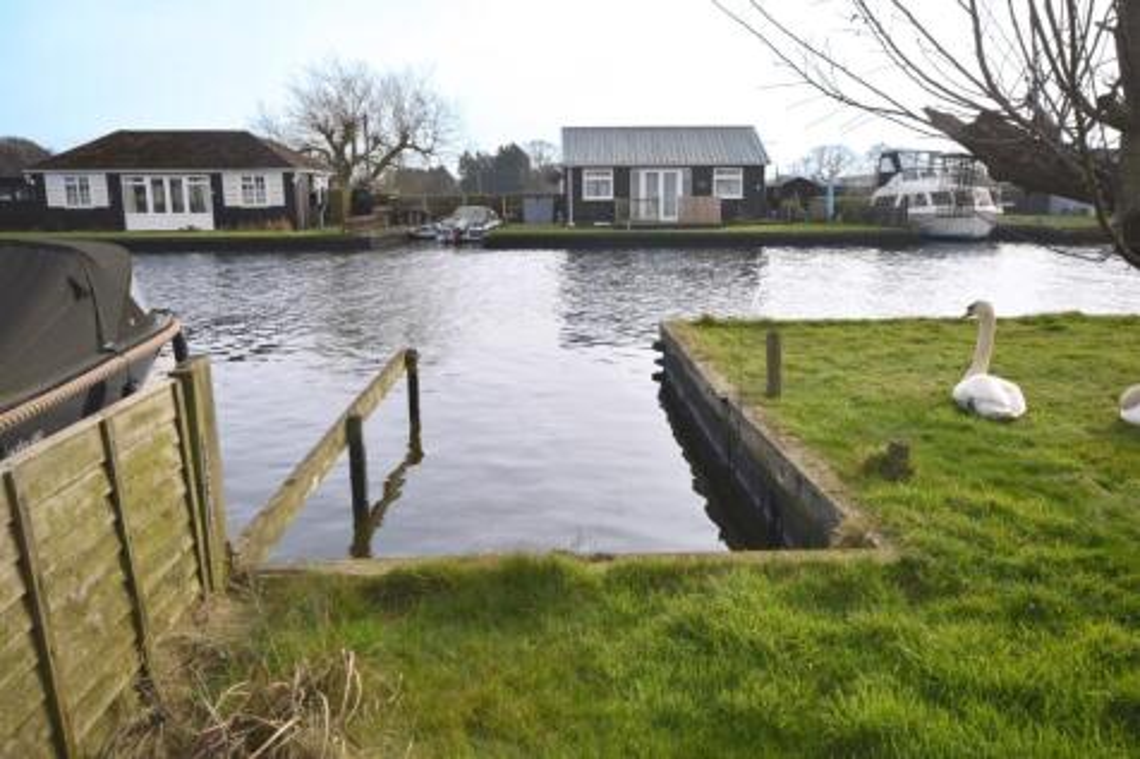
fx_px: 950
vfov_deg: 43.6
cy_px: 380
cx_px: 570
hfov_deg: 61.9
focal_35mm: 30
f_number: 8
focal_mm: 20
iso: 320
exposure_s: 1/250
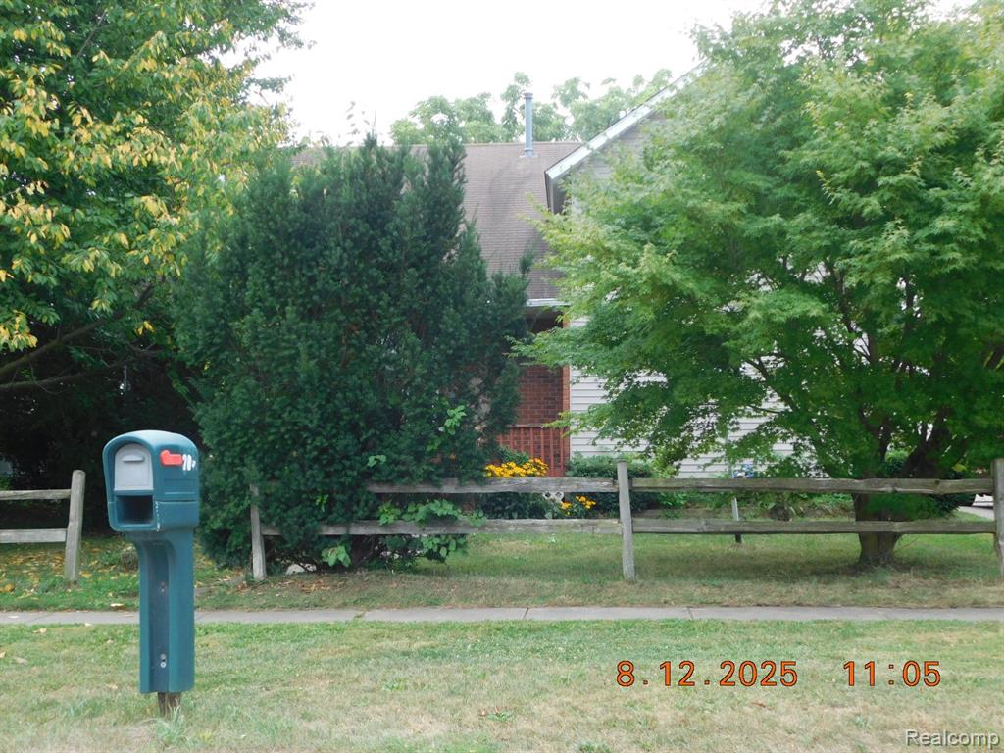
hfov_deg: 42.1
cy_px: 376
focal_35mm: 45
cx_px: 502
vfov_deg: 32.2
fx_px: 1305
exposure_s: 1/200
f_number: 3.7
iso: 125
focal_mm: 8
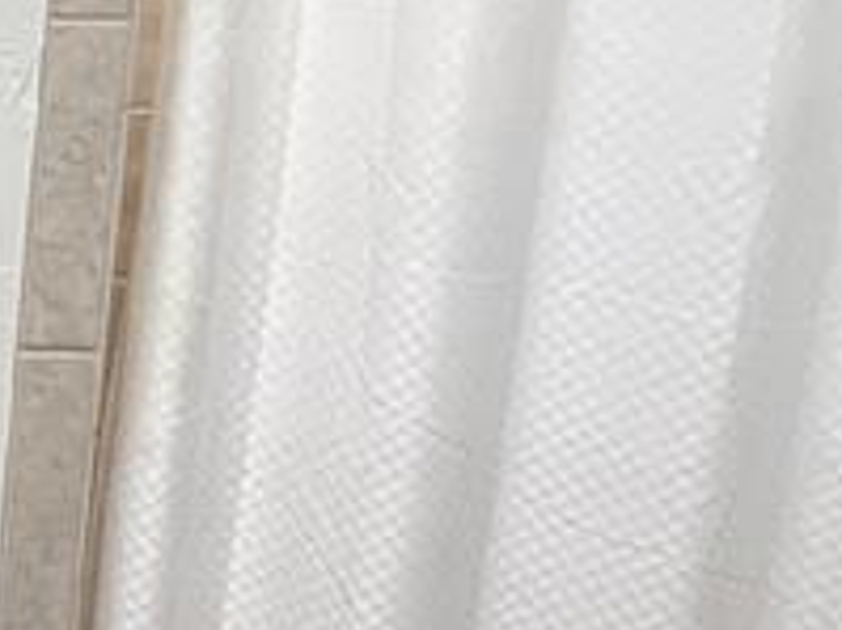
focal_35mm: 67
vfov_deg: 21.9
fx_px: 1629
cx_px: -449
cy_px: 266
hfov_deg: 23.0
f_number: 1.8
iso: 200
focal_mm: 1.57
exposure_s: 1/60
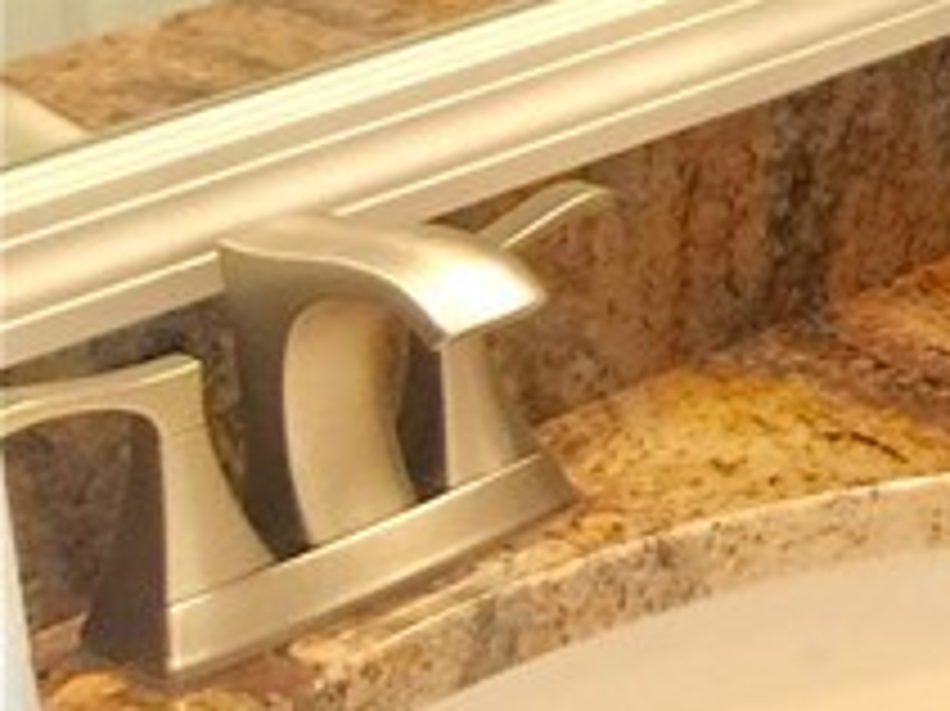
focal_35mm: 141
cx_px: 2301
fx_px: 3867
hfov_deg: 11.5
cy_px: -324
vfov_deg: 10.2
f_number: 2.2
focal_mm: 4.15
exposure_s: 1/30
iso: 50
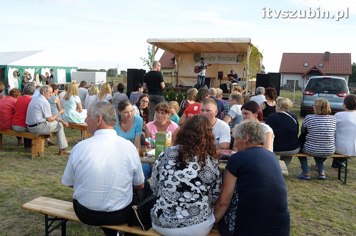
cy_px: 118
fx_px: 326
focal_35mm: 33
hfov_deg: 57.3
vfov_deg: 39.9
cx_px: 178
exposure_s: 1/320
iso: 800
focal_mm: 22
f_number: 9
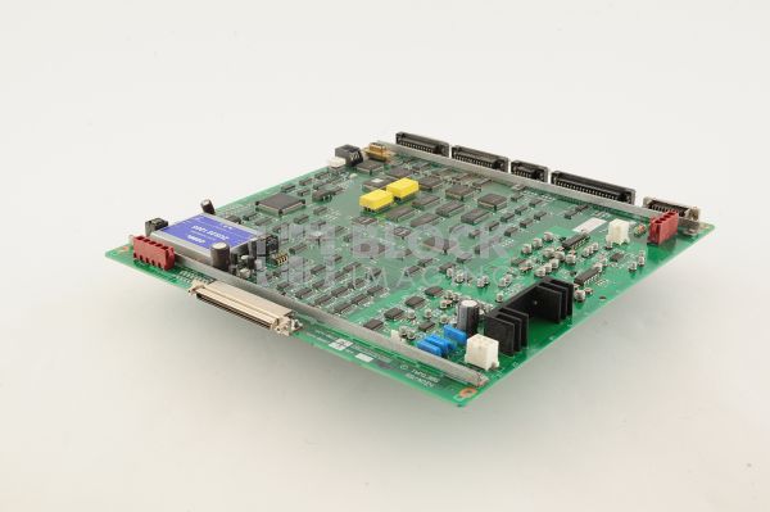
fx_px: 1069
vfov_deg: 26.9
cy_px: 256
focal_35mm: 50
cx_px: 385
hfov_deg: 39.6
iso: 1600
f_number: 11
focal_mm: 50
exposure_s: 1/125
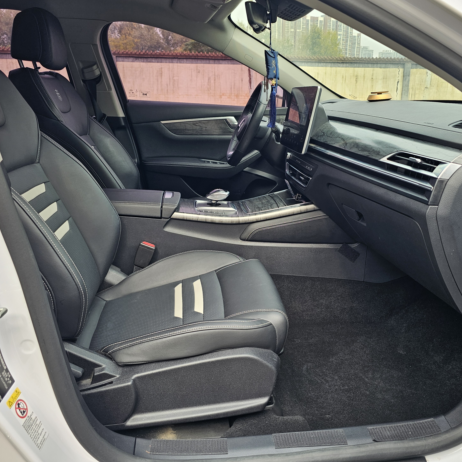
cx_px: 253
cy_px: 232
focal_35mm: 28
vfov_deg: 57.3
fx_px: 423
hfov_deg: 57.2
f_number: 1.7
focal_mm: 6.3
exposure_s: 1/180
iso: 32
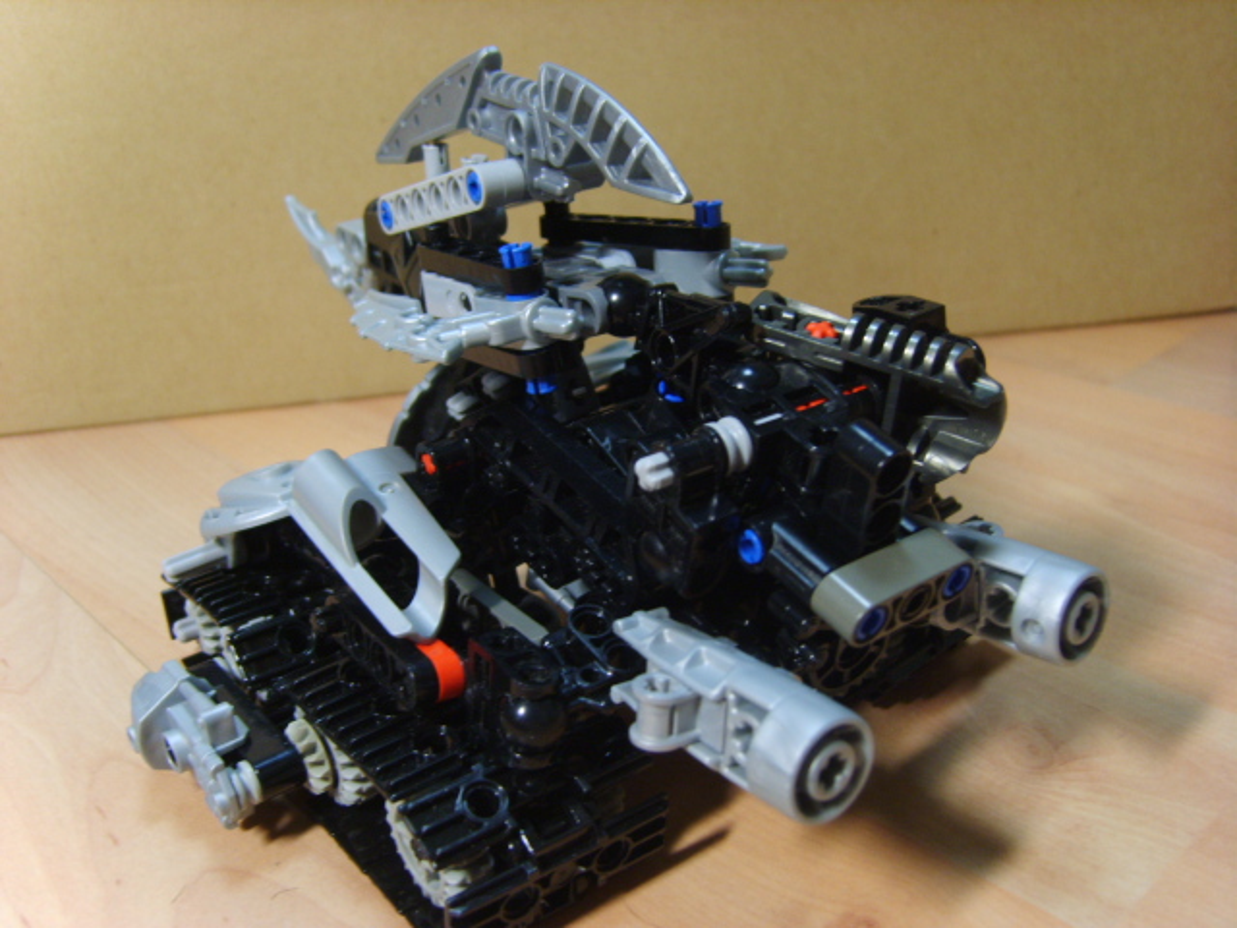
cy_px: 464
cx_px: 618
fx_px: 1251
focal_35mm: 35
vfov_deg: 40.7
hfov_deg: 52.6
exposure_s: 1/10
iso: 123
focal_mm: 7.4
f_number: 2.8
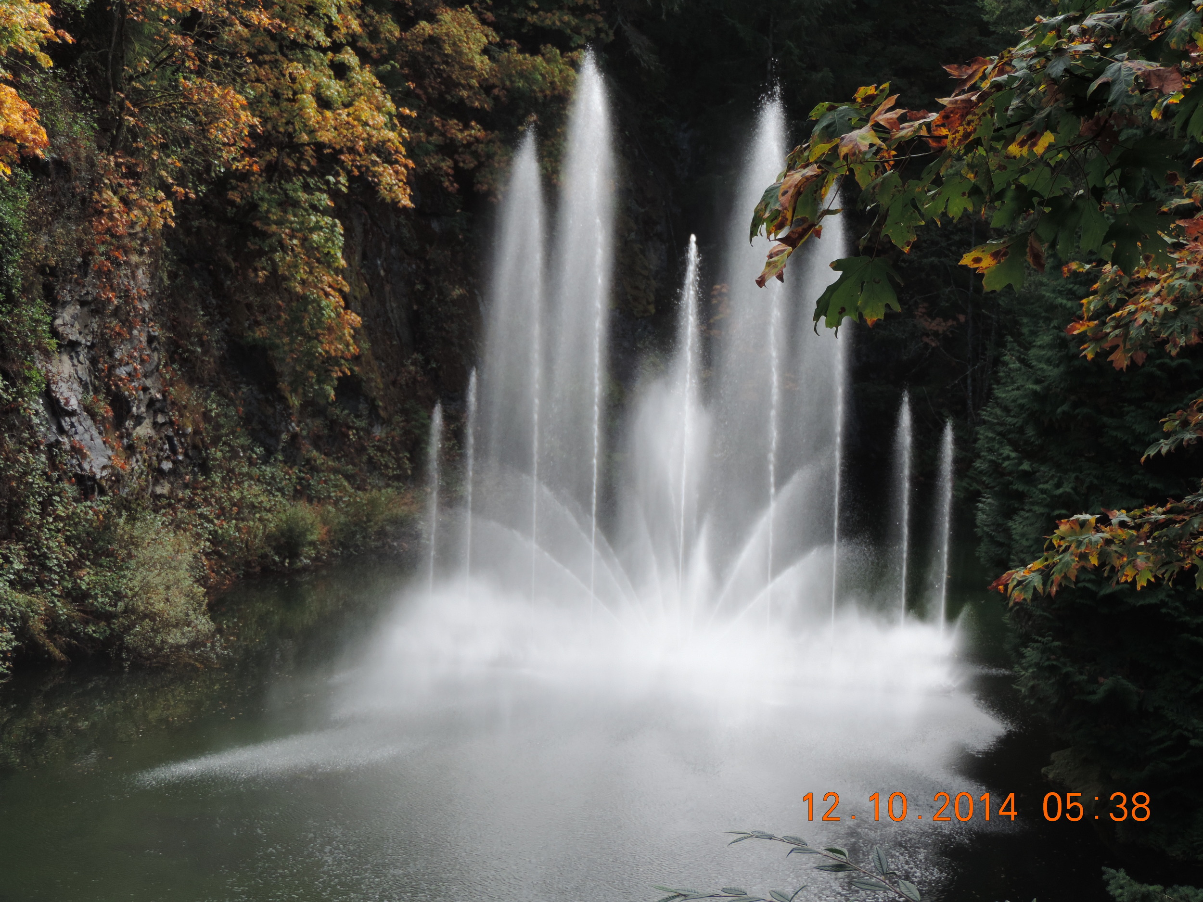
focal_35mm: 90
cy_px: 451
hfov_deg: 21.8
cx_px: 602
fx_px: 3128
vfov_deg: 16.4
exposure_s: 1/160
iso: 80
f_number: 4.1
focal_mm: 16
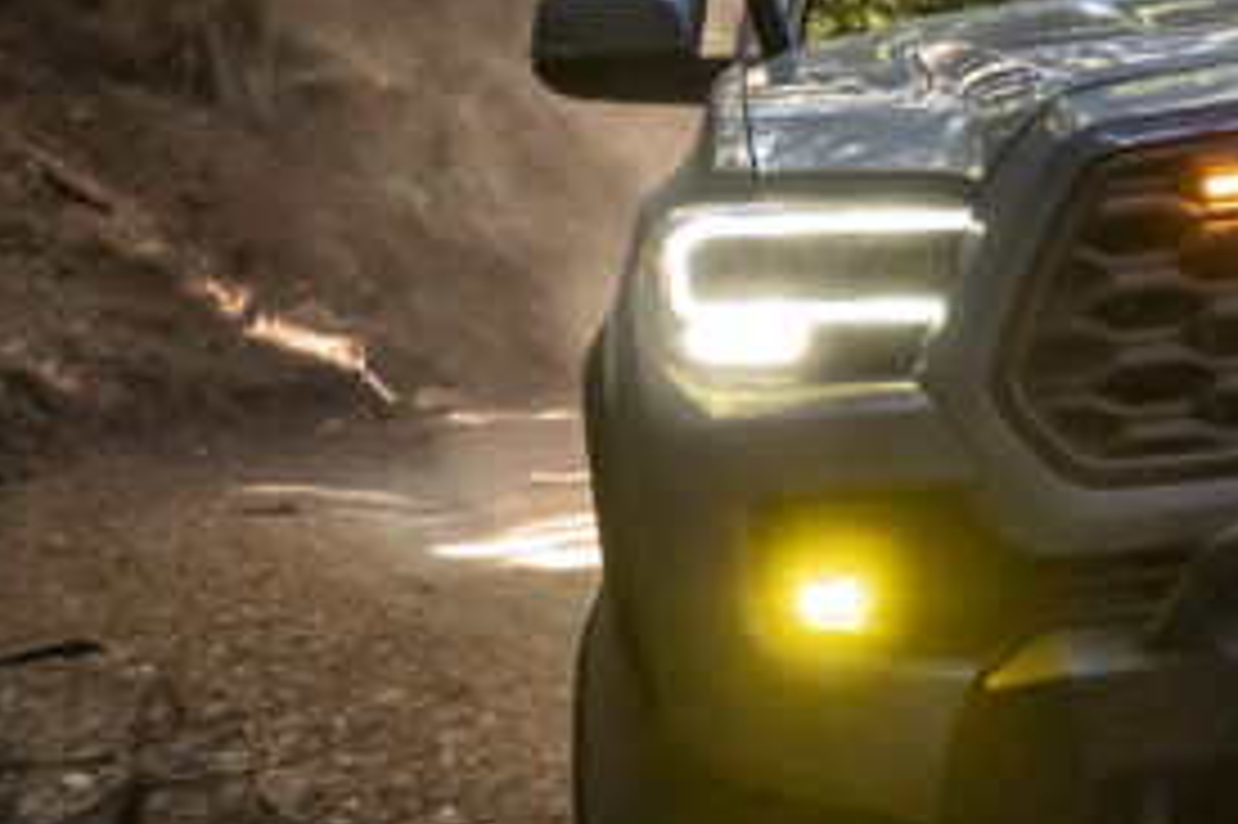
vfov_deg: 7.1
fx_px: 6598
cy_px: 299
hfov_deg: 10.7
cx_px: 1107
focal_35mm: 192
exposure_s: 1/50
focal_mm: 33
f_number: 5.6
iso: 4000
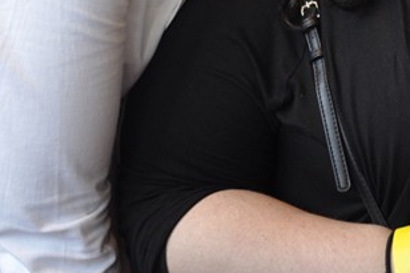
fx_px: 1384
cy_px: -105
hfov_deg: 16.8
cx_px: 242
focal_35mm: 122
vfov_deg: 10.9
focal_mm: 25
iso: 400
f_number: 5
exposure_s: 1/20
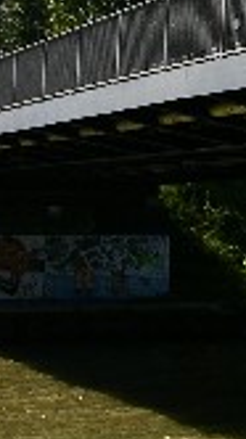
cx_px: 533
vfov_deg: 15.5
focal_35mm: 135
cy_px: -53
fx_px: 1570
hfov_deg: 8.4
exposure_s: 1/128
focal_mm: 8.9
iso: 50
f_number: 8
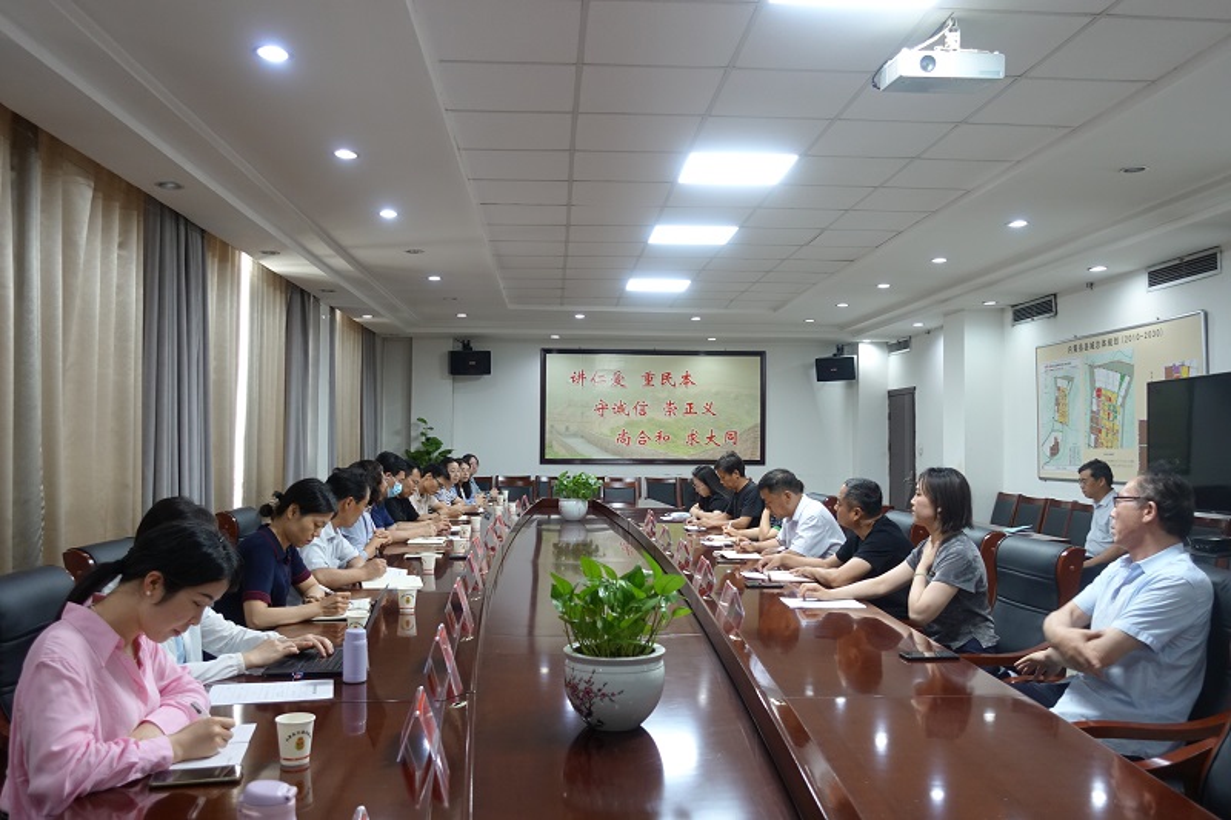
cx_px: 616
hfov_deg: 61.9
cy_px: 410
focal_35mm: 30
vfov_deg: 43.6
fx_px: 1026
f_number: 2.5
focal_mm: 10.89
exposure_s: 1/30
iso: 400
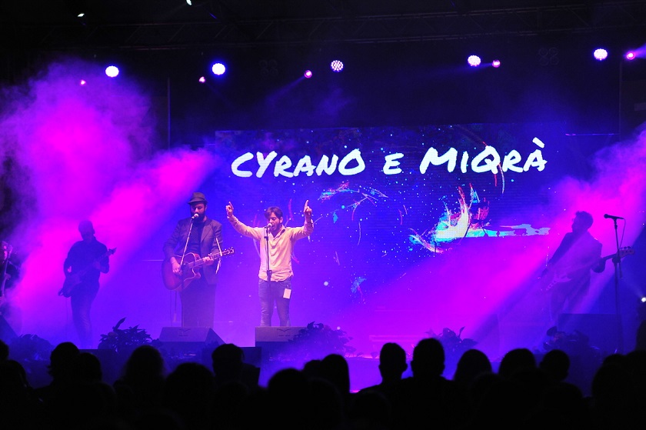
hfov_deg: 19.5
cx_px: 323
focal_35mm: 105
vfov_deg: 13.0
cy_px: 215
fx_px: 1883
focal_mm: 105
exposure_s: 1/400
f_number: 2.8
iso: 2500
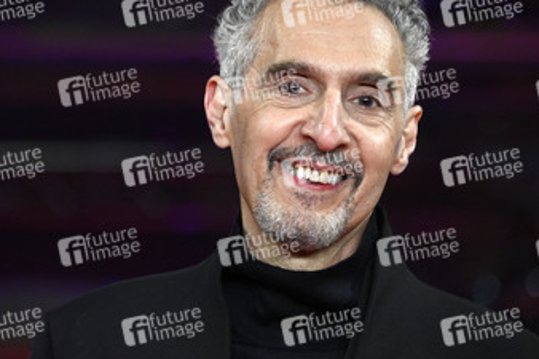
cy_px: 128
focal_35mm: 334
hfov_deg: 6.2
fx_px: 4998
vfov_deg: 4.1
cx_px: 280
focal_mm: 250
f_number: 5.6
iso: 4000
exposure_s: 1/250
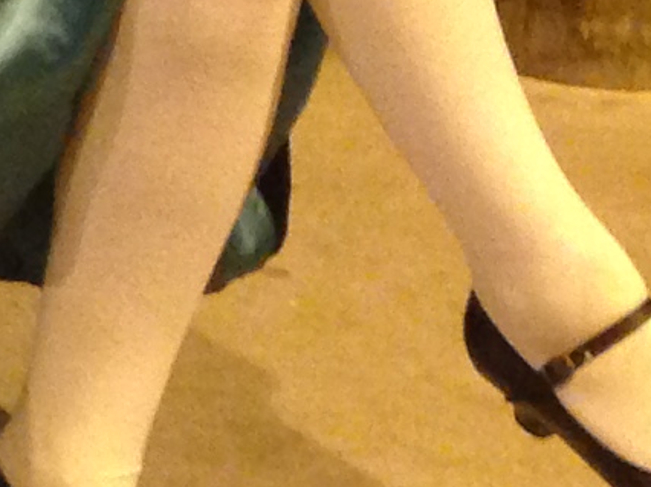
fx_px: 4755
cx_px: -1493
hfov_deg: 6.8
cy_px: -469
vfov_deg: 5.7
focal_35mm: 253
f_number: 2.4
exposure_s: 1/20
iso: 250
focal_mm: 4.12
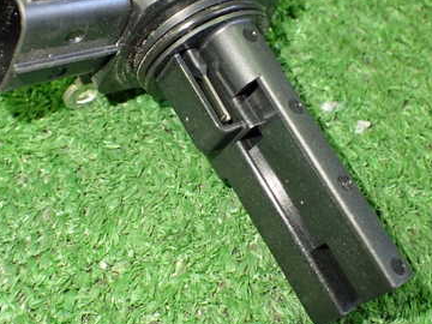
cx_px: 218
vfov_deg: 29.0
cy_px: 121
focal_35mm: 50
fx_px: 624
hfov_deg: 38.2
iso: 800
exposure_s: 1/80
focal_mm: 5.4
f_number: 2.3
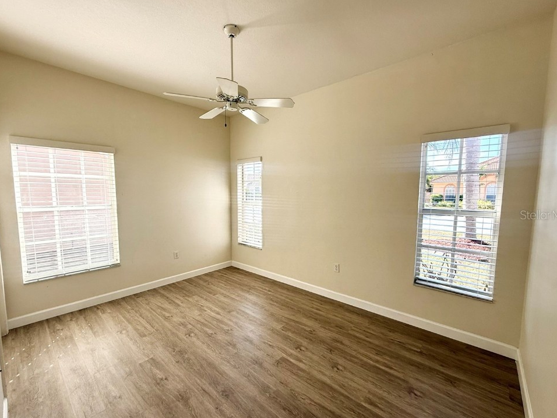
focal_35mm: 15
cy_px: 215
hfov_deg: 98.2
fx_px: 241
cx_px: 277
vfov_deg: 81.7
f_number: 2.2
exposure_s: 1/271
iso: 64
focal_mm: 2.22
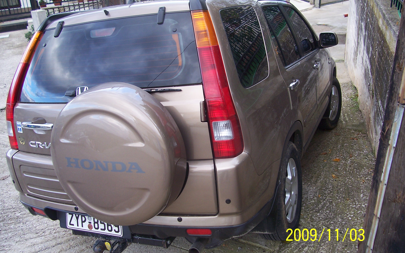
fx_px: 386
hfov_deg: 55.3
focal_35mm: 35
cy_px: 121
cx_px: 204
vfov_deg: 36.3
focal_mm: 5.6
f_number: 2.7
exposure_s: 1/60
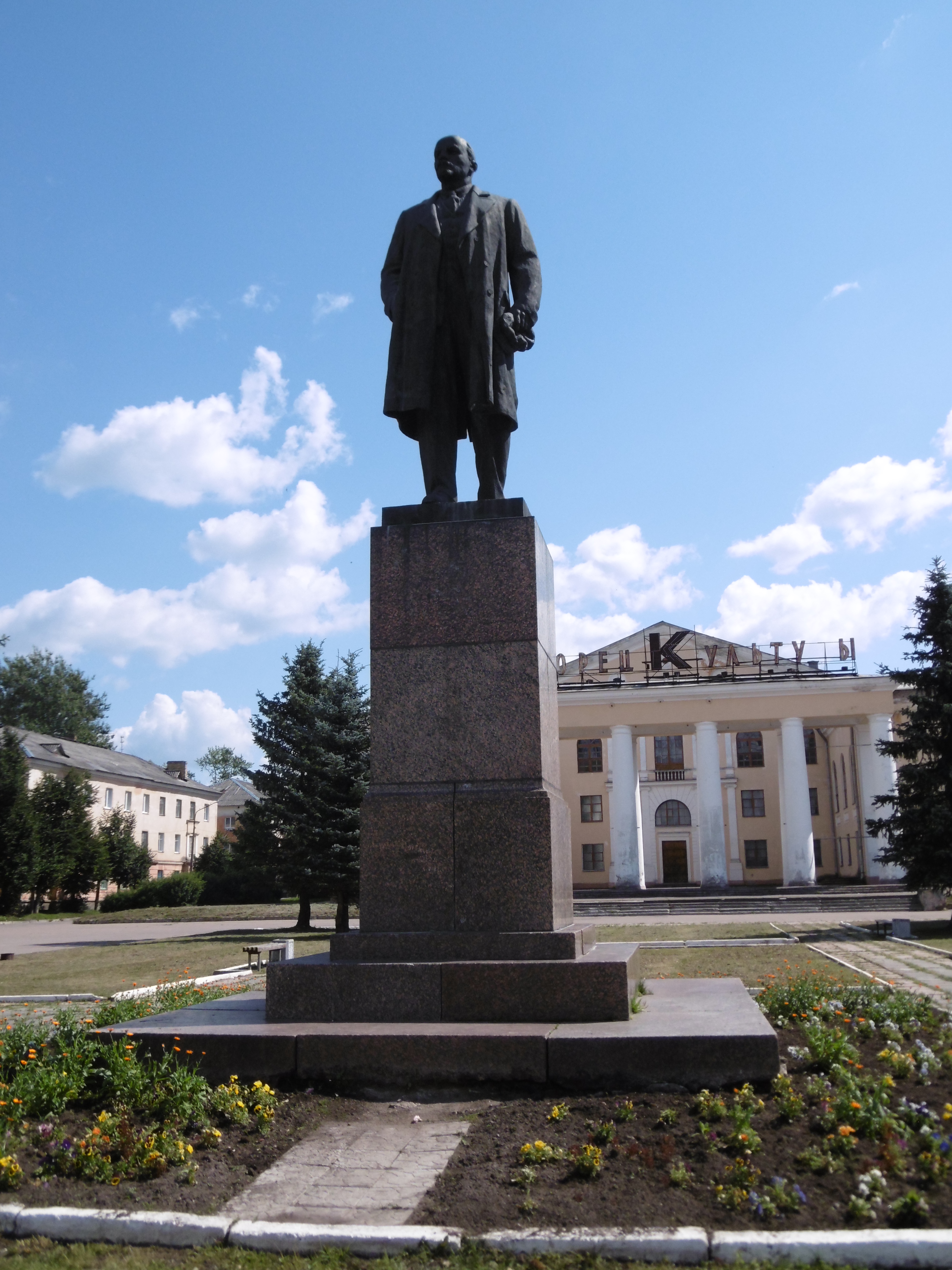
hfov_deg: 44.2
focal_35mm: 32
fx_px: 1173
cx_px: 476
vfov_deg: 56.8
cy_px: 635
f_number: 8.8
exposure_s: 1/250
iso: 100
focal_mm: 5.8
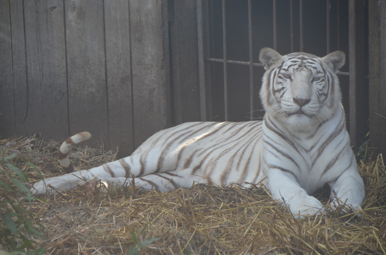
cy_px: 128
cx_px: 193
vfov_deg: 5.4
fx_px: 2728
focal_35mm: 255
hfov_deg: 8.1
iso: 400
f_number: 5.6
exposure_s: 1/400
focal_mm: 170
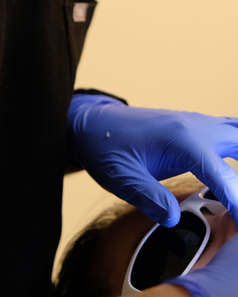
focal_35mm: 158
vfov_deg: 12.1
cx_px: 231
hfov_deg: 9.7
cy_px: 52
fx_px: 1390
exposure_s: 1/125
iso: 400
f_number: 1.4
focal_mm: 27
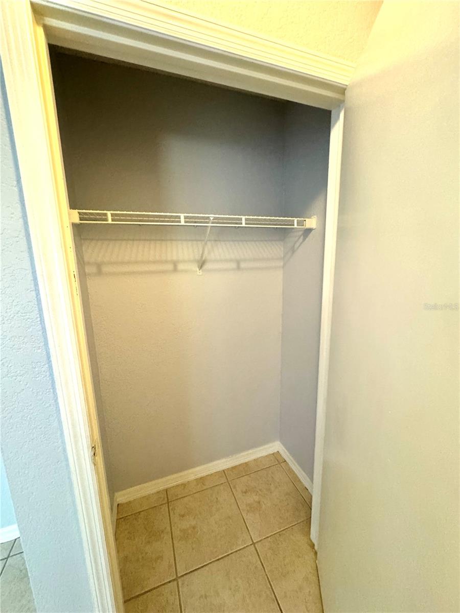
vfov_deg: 102.1
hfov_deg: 85.7
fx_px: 248
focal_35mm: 14
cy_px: 306
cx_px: 230
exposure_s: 1/60
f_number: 2.2
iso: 500
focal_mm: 2.22
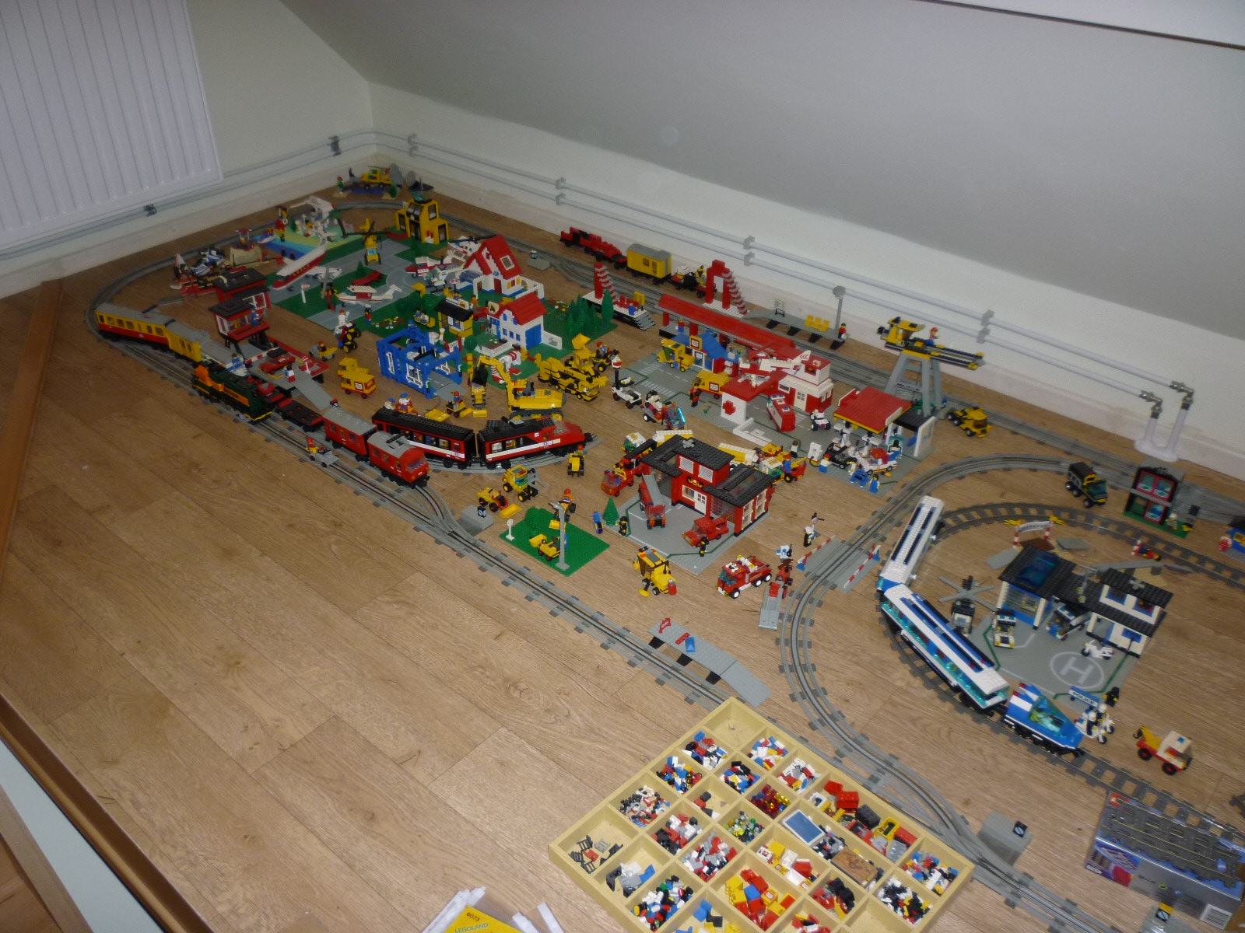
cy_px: 466
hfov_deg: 61.7
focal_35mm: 29
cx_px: 622
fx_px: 1043
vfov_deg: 48.2
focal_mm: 5.2
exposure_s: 1/30
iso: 160
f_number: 3.3
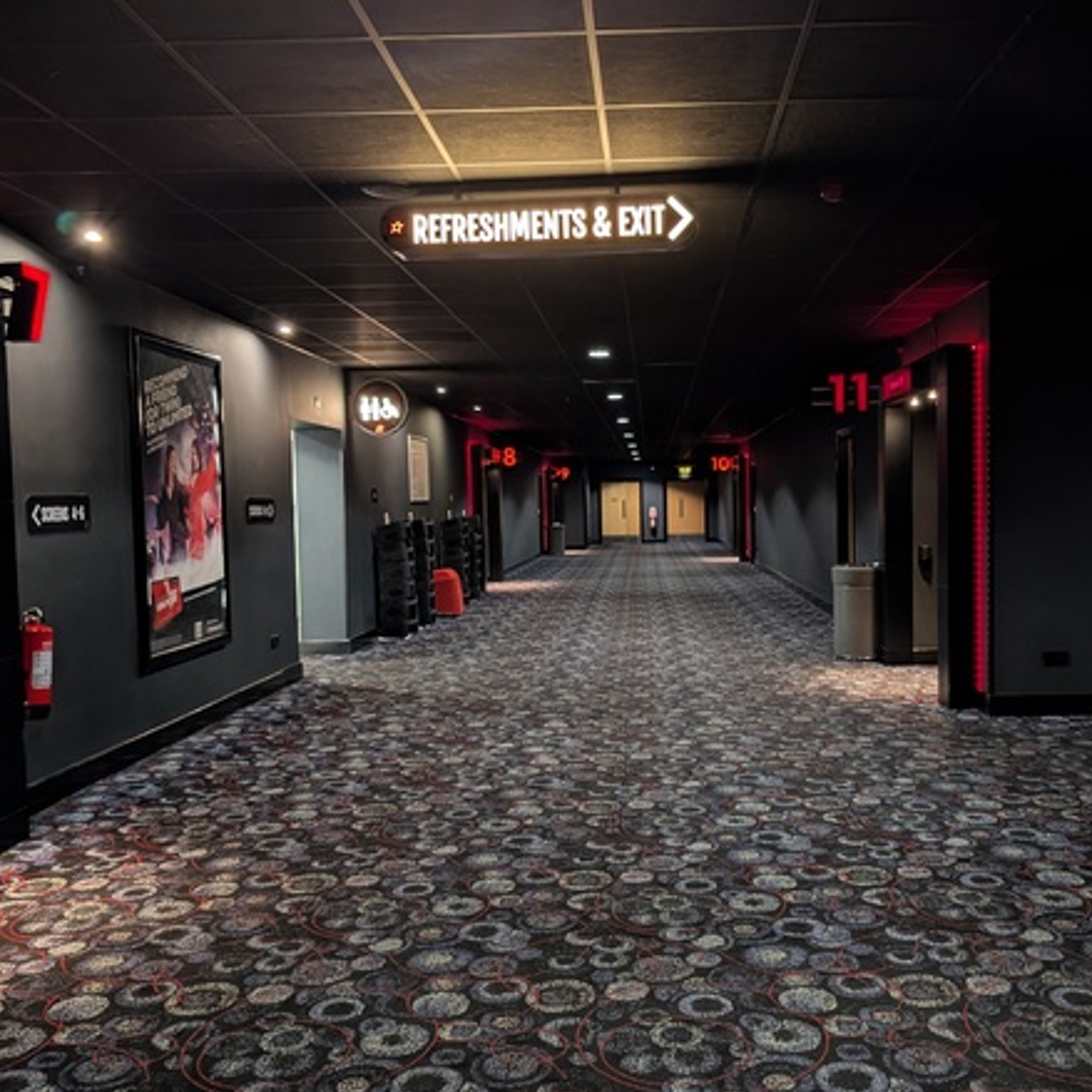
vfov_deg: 52.5
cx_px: 624
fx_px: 1106
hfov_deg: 52.3
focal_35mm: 31
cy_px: 567
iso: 126
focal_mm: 6.9
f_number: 1.68
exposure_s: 1/25
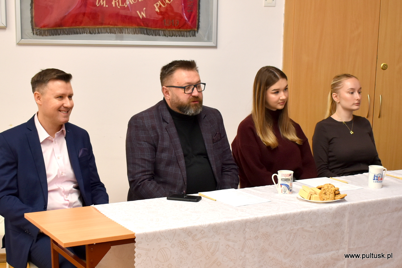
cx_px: 201
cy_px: 134
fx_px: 469
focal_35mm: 42
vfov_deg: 31.9
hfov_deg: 46.4
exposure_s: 1/80
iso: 400
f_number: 4.5
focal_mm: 28
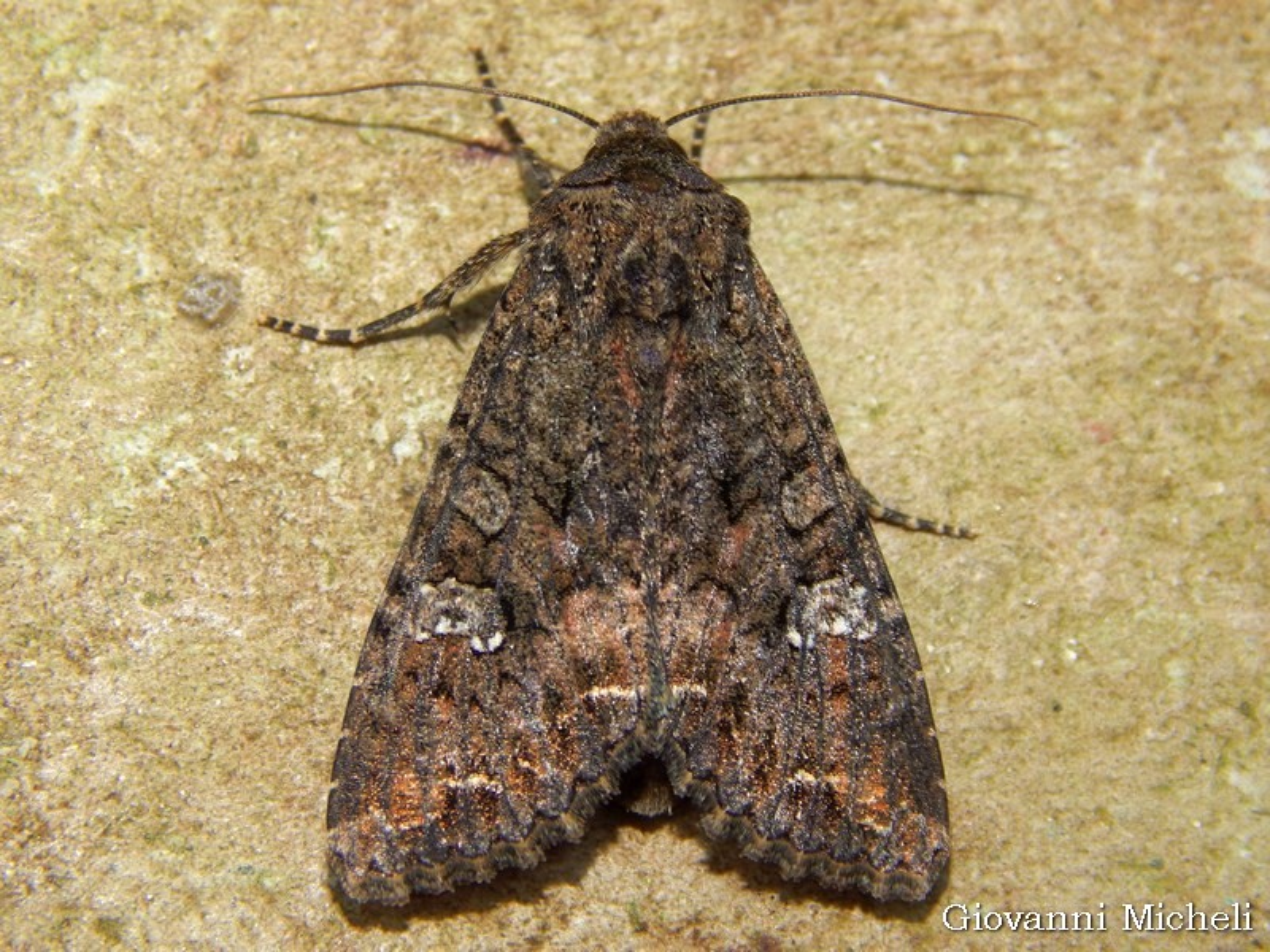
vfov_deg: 10.4
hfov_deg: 13.9
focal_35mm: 142
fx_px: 5210
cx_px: 635
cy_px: 476
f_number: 9.8
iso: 160
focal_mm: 25.3
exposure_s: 1/30
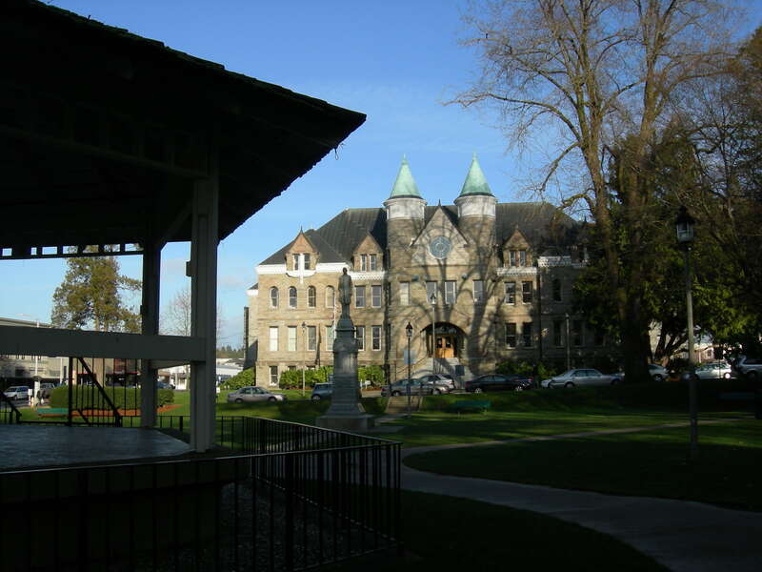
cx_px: 381
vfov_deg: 39.7
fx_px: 792
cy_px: 286
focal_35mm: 36
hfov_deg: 51.4
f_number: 6
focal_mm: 7.5
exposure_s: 1/246
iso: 64
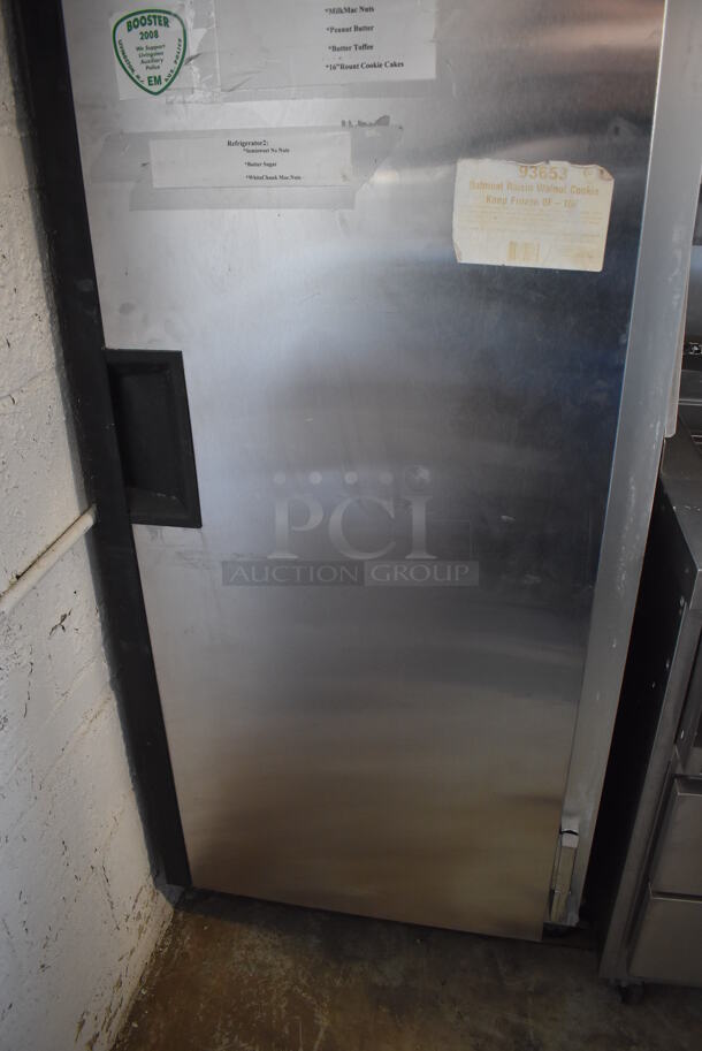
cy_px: 526
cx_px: 351
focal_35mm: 27
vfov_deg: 67.3
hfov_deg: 48.0
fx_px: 788
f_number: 3.5
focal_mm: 18
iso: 1800
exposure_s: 1/125
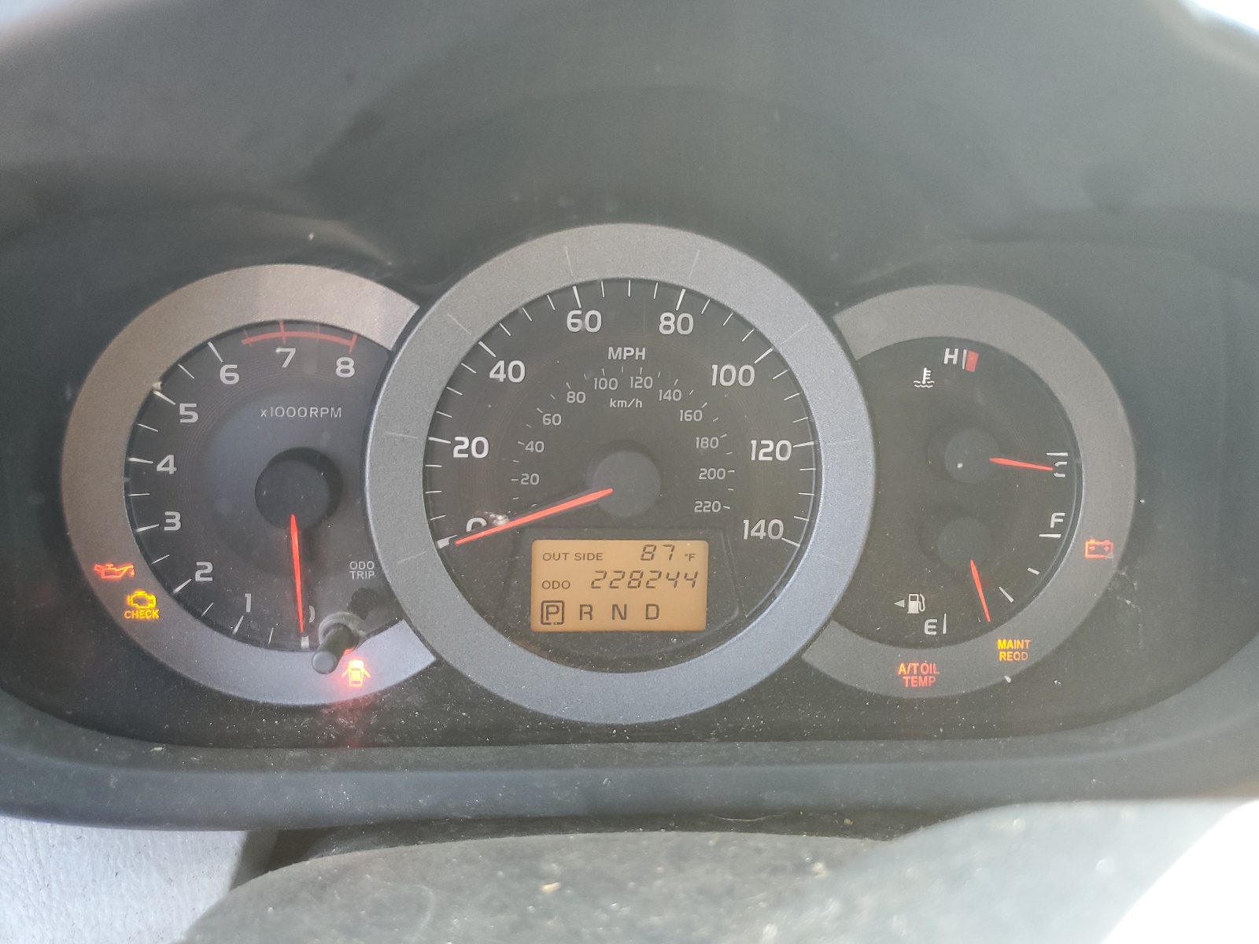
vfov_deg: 53.1
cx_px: 630
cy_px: 472
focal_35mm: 26
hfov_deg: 67.3
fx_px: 946
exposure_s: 1/60.2
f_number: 1.5
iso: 66
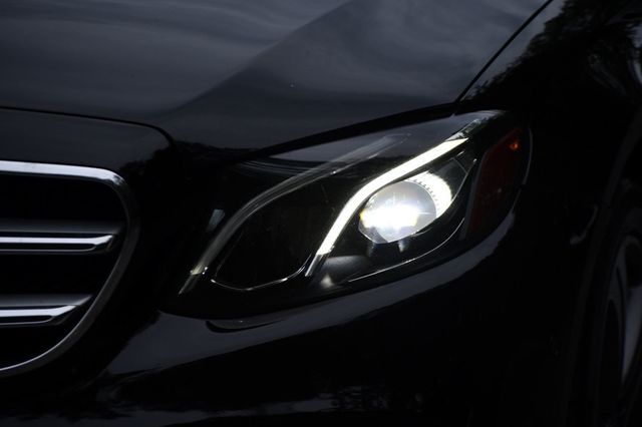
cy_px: 214
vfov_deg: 5.2
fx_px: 4670
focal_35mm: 262
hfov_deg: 7.9
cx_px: 321
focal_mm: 175
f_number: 5.6
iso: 280
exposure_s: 1/500
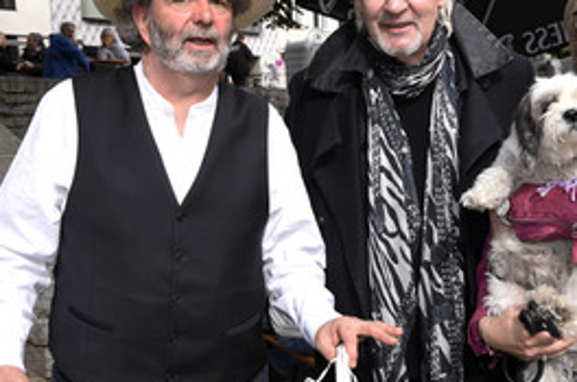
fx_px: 848
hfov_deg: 37.1
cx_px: 397
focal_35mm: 53
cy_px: 201
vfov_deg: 25.4
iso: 500
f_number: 8
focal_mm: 31
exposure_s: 1/160
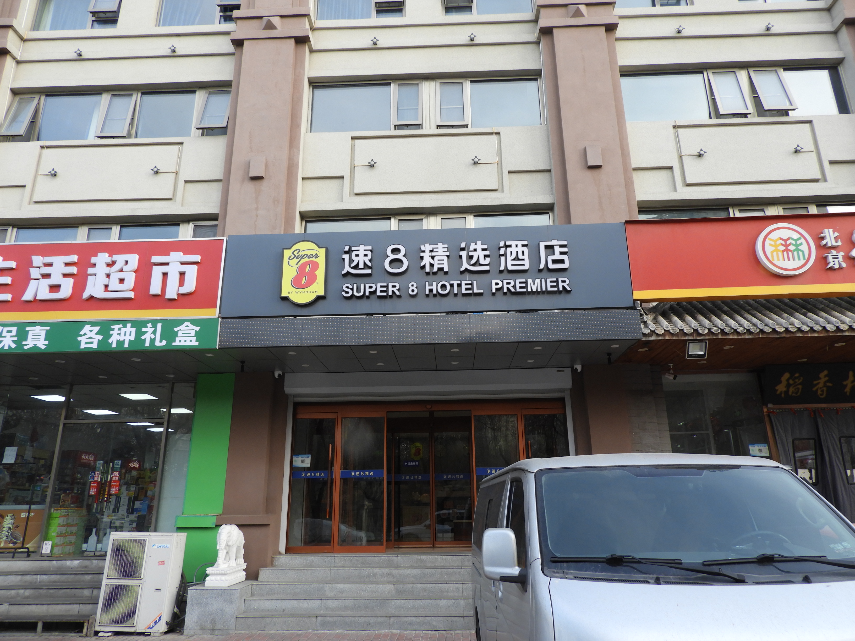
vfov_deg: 56.8
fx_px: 593
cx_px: 428
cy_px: 320
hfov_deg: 71.6
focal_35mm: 24
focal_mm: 4.3
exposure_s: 1/160
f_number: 3.3
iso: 100
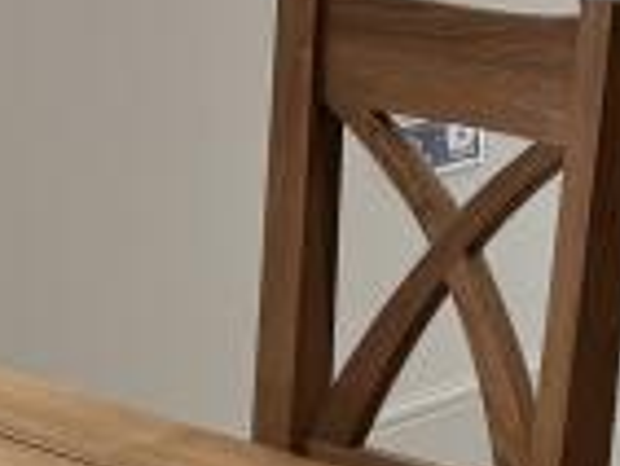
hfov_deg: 10.2
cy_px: 70
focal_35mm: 174
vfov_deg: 8.5
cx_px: 1385
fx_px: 3119
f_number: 1.78
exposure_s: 1/121
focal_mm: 6.76
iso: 100
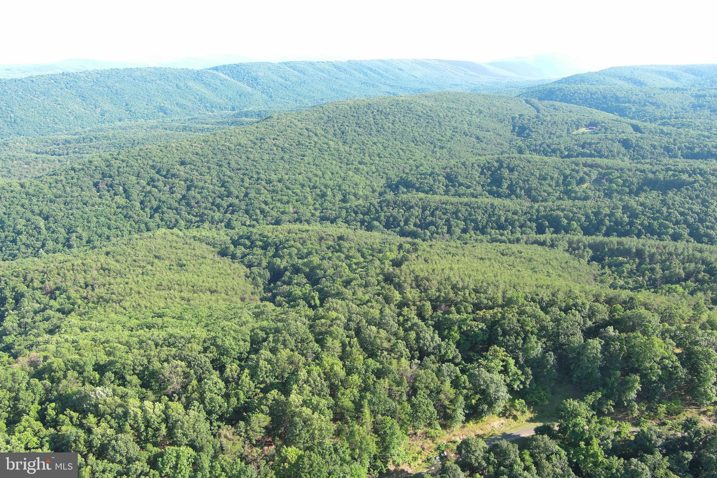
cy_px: 239
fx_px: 577
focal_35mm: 29
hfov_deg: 63.7
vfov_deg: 45.0
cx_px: 358
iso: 100
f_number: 2.8
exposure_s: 1/220
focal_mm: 10.57
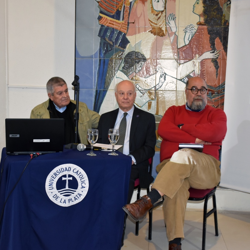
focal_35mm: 53
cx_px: 93
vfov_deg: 32.4
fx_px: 430
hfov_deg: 32.3
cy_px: 124
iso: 800
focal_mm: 27
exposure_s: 1/80
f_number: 5
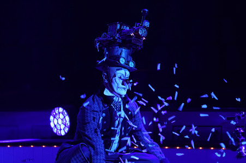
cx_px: 123
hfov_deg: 10.3
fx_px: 1366
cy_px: 82
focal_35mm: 200
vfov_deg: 6.9
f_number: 5.6
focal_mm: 200
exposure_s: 1/80
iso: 1600
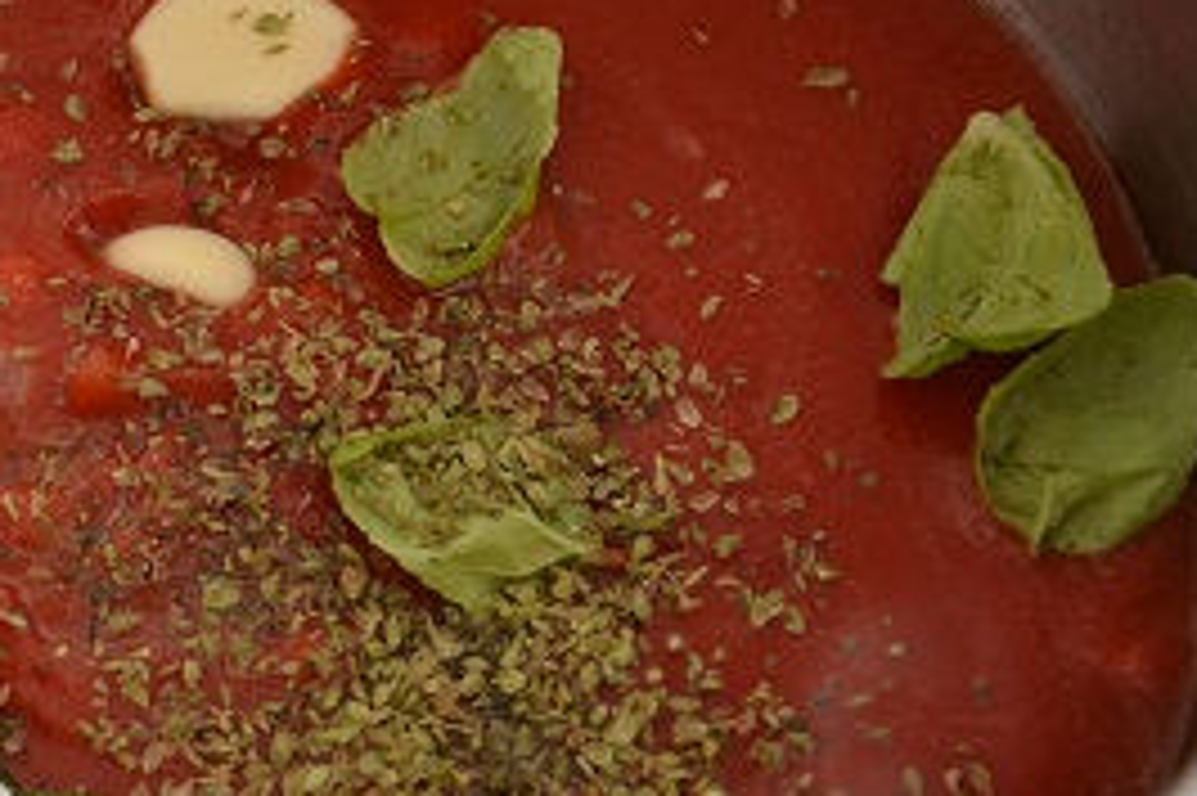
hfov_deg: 17.6
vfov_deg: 11.9
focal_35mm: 115
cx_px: 225
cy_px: 414
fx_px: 3821
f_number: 4.2
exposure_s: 1/30
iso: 800
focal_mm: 34
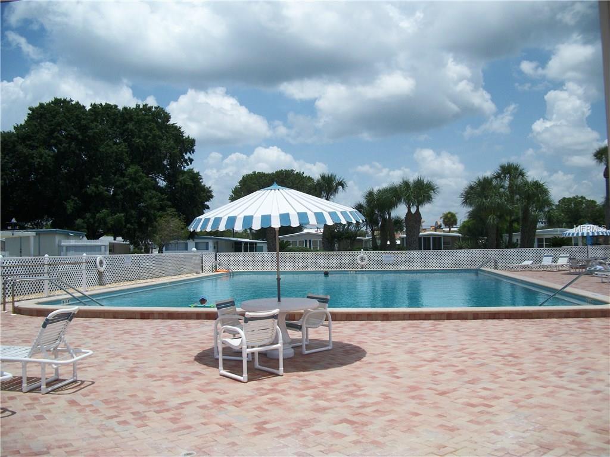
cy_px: 228
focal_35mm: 32
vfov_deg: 44.2
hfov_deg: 56.8
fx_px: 564
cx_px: 305
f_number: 8.8
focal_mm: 5.7
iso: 80
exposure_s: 1/320
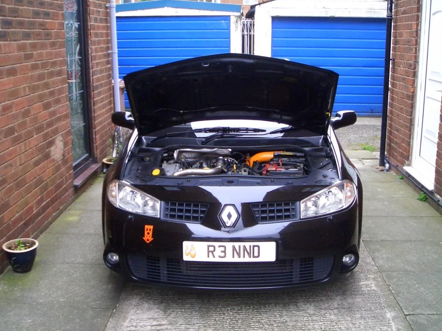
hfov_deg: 47.9
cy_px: 169
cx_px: 224
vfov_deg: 36.8
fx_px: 498
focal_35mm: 39
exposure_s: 1/60
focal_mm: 4.8
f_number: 4
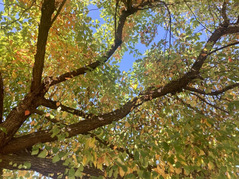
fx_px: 193
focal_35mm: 28
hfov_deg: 63.4
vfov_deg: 49.7
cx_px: 120
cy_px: 90
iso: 20
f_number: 1.8
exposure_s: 1/163
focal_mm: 3.99
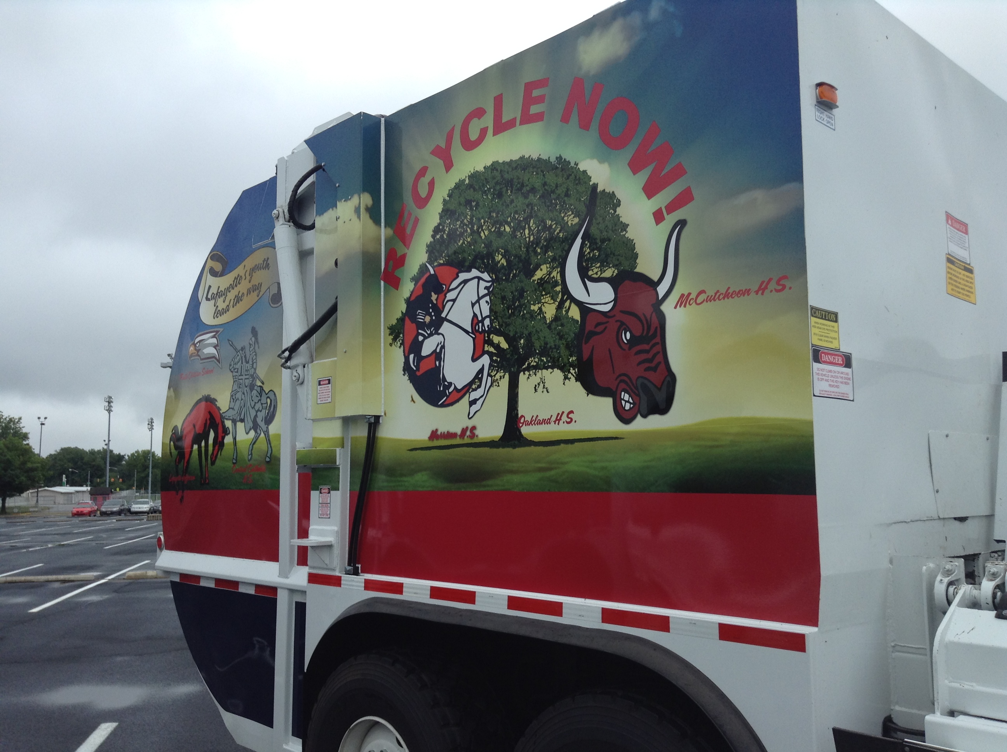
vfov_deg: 42.8
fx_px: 959
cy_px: 376
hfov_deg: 55.4
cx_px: 504
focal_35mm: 33
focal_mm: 3.3
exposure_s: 1/335
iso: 32
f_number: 2.4
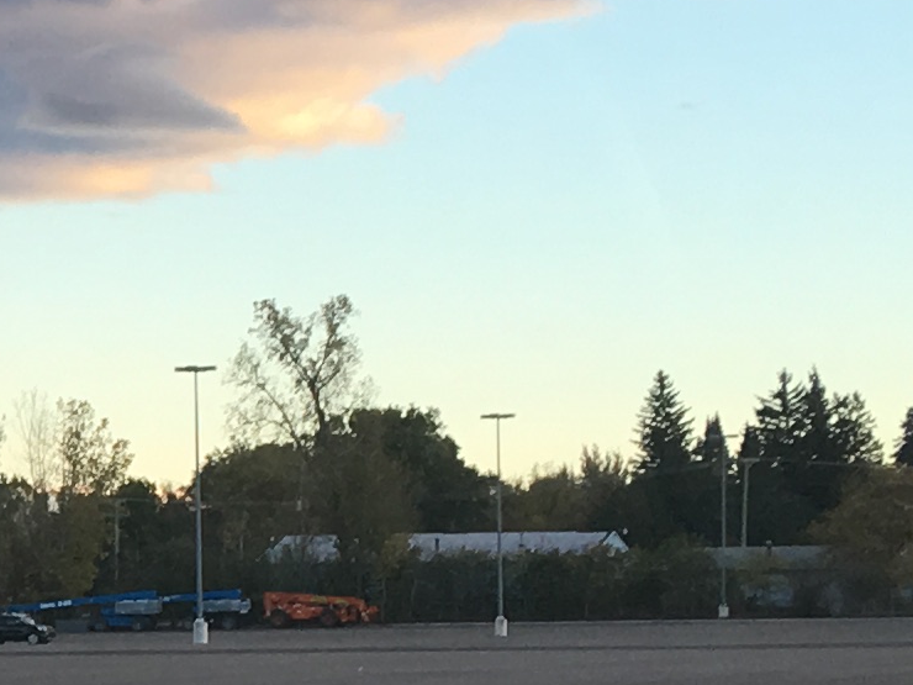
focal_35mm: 158
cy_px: 525
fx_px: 4167
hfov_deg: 11.7
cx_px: -665
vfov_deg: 9.4
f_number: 2.2
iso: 25
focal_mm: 4.15
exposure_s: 1/120
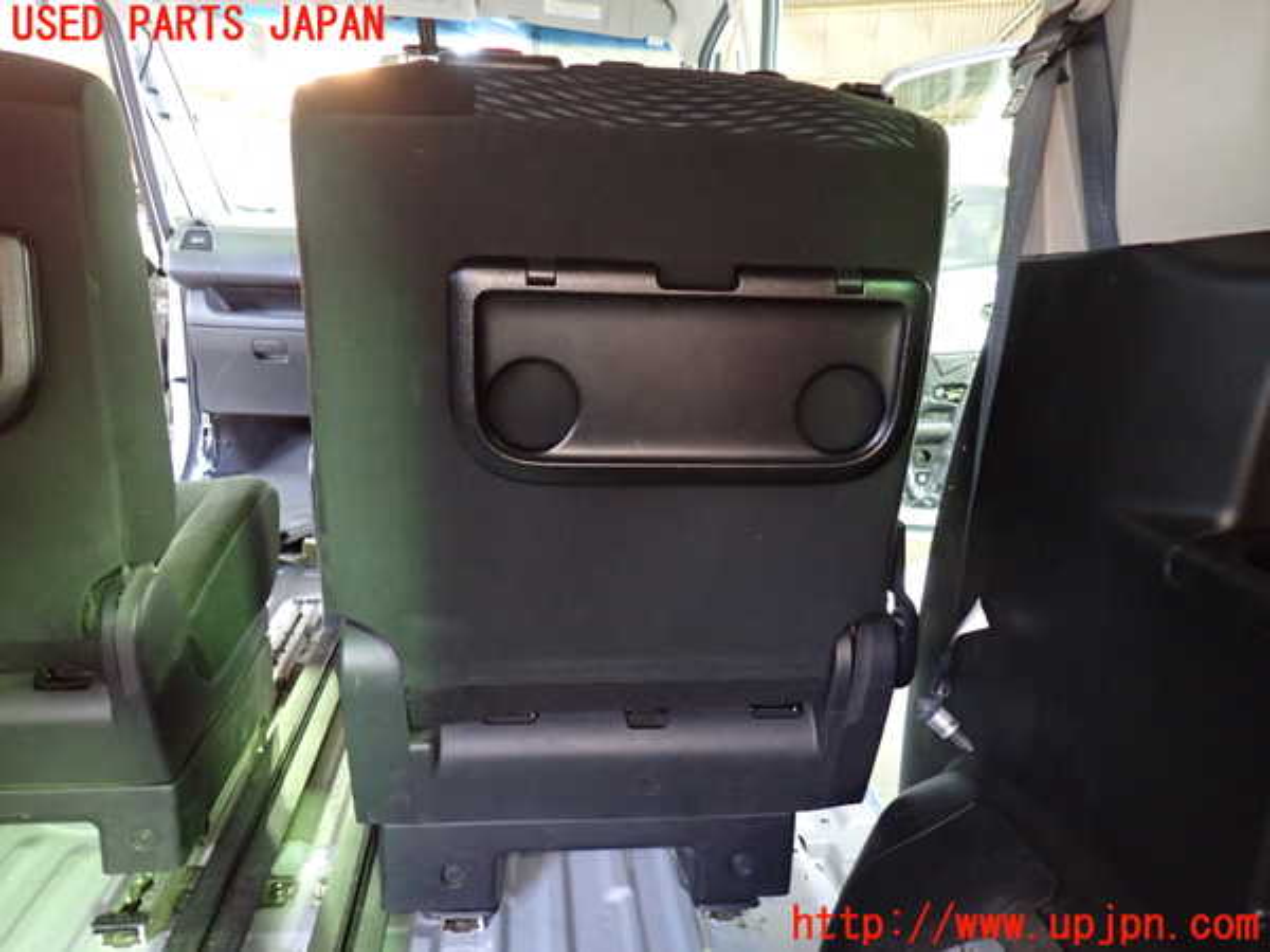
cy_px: 476
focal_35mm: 25
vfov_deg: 54.9
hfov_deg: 69.4
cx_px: 635
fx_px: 917
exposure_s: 1/15
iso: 800
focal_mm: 4.5
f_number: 2
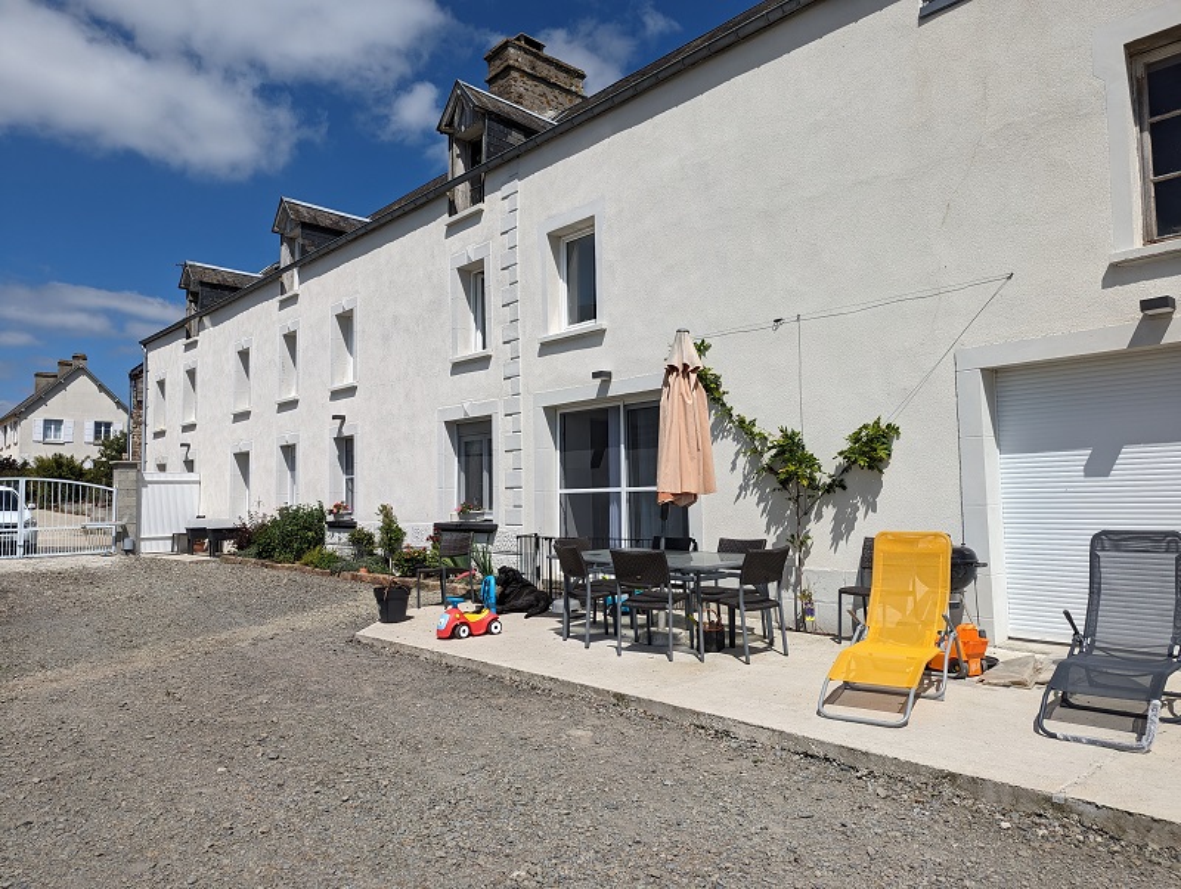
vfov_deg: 56.9
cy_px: 444
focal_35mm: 24
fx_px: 820
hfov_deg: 71.5
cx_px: 590
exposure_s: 1/3906
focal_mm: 6.81
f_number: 1.85
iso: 49
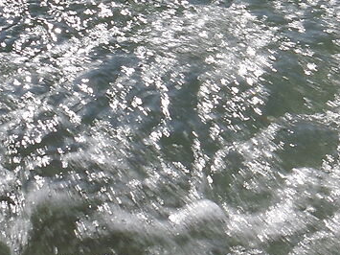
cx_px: 895
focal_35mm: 325
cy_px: -122
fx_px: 3191
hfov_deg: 5.8
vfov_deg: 4.5
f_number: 10
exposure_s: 1/200
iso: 100
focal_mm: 50
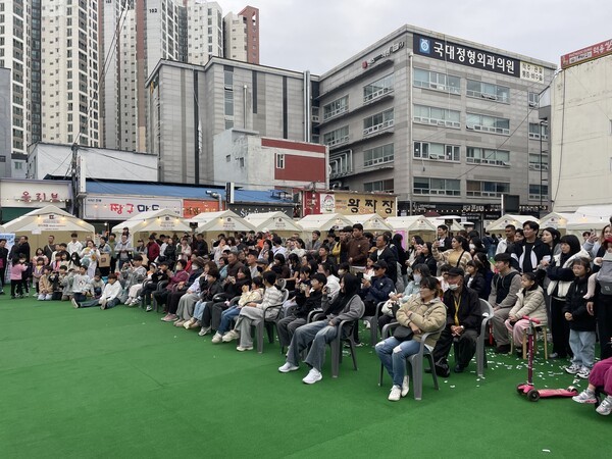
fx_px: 460
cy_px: 230
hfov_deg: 67.3
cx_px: 306
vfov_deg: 53.1
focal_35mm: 26
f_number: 1.6
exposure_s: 1/320
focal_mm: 4.2
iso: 32
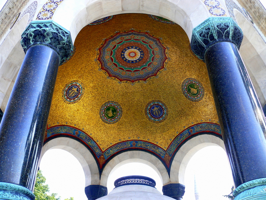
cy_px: 100
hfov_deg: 52.6
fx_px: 269
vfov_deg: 40.7
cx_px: 133
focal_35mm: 35
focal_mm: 7.4
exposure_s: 1/100
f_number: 2.8
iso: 100
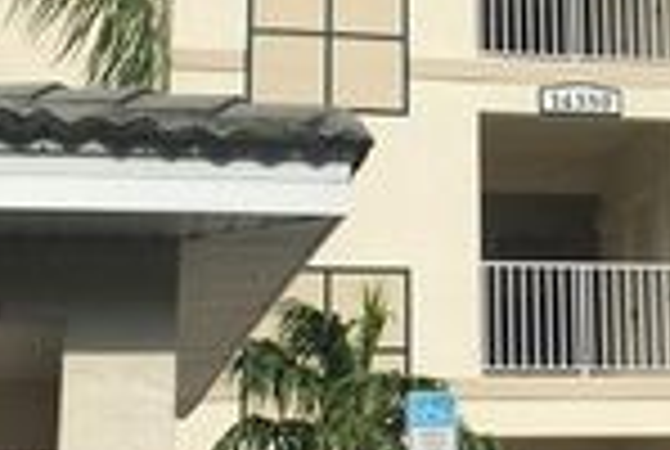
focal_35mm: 101
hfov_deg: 19.8
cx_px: 616
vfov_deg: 13.5
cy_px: 65
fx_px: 1883
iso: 25
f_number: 2.2
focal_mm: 4.15
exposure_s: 1/3077
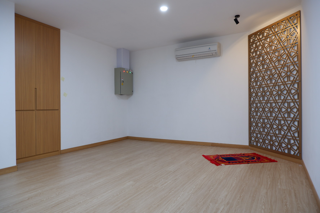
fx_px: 204
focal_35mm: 23
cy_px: 106
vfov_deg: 55.1
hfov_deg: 76.1
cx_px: 160
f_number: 3.5
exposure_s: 1/25
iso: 200
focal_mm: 15.2
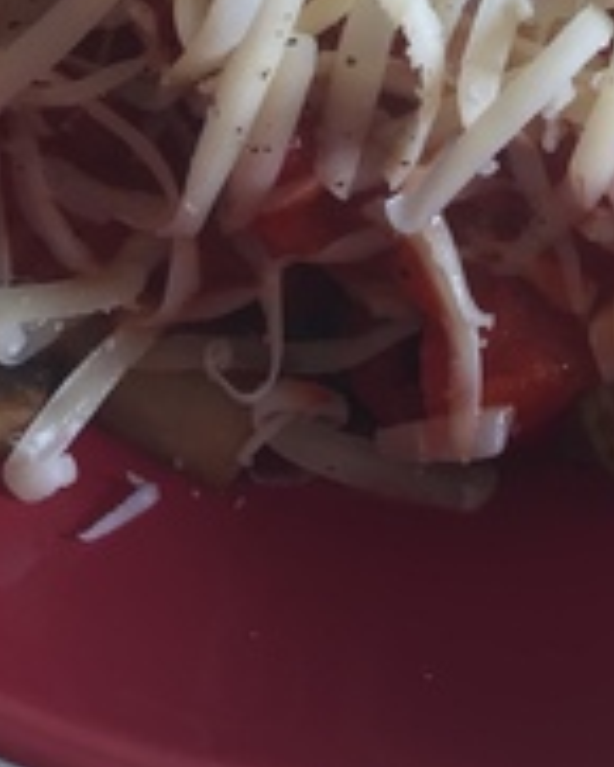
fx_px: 2133
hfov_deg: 15.6
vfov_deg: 17.8
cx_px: 796
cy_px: -441
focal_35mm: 94
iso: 40
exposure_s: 1/100
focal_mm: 4.15
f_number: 2.2
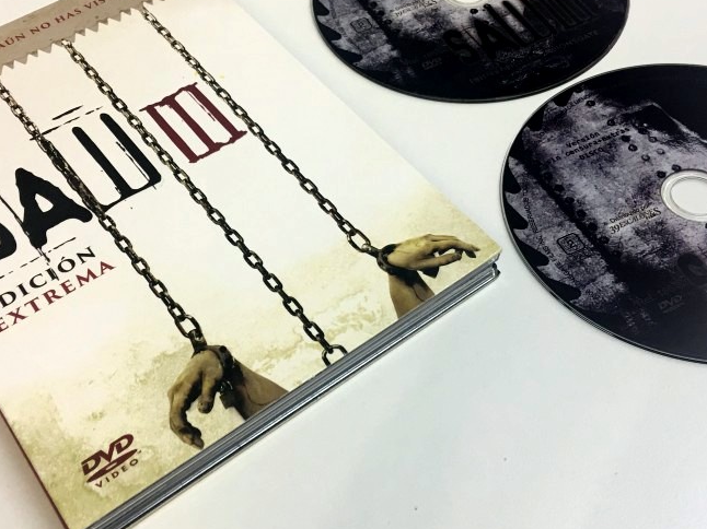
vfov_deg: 31.5
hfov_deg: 41.2
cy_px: 246
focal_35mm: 46
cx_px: 364
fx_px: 939
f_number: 2.2
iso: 32
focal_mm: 4.15
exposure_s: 1/17
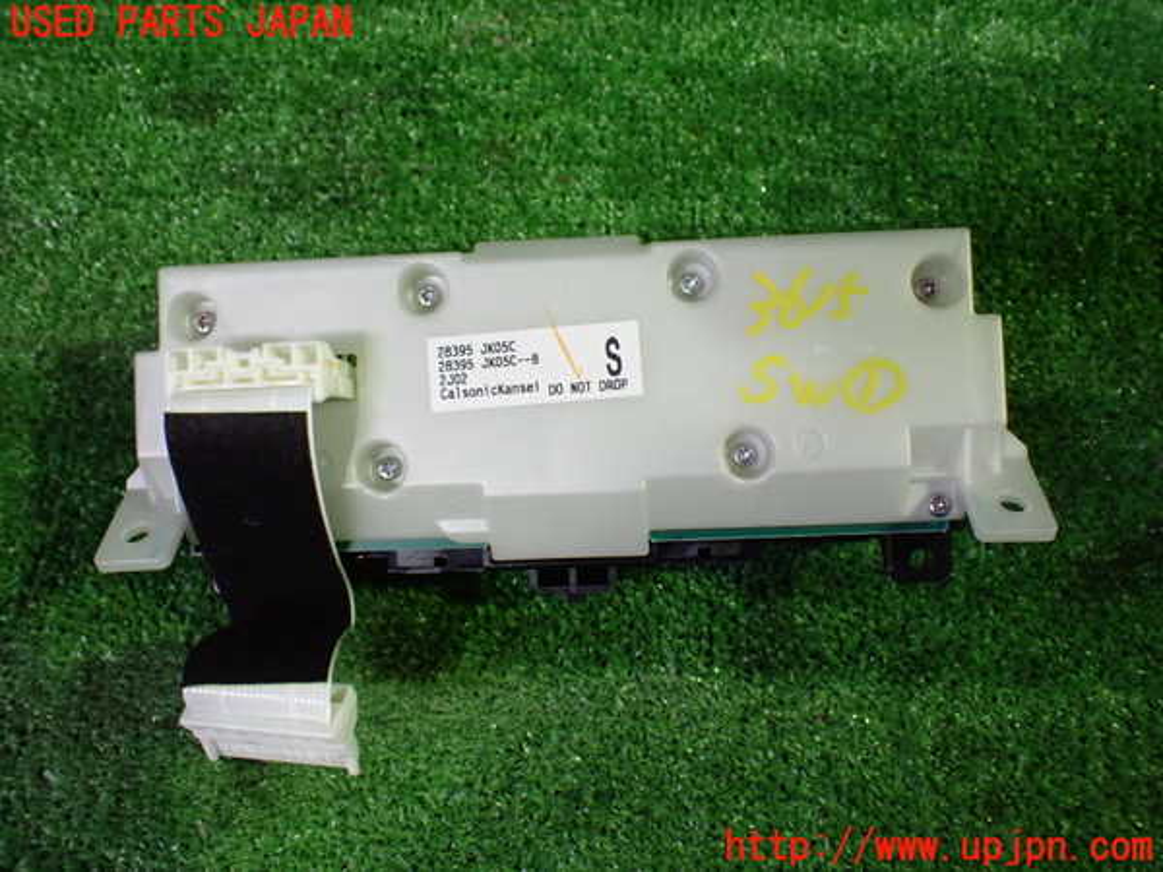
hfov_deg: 60.0
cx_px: 582
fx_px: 1008
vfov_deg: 46.8
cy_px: 436
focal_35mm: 30
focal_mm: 5.4
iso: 800
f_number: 2.3
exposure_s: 1/100
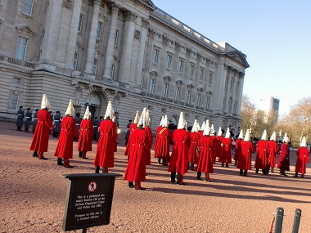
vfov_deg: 40.7
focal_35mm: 35
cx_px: 156
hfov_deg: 52.6
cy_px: 116
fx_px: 314
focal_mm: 6.3
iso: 64
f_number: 3.1
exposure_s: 1/250
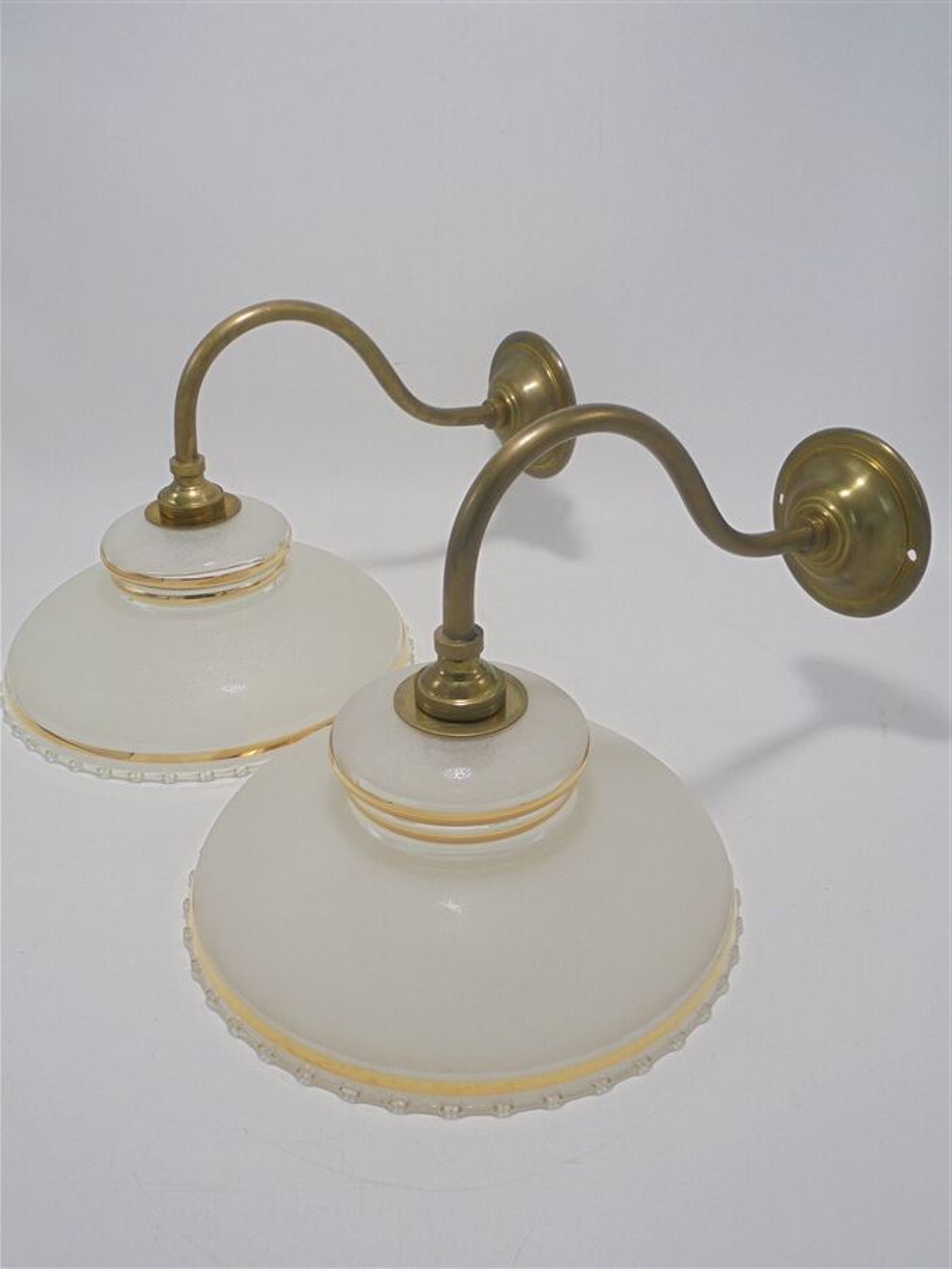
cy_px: 634
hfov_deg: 48.2
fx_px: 1063
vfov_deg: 61.7
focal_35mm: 29
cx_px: 476
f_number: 3.7
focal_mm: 5.3
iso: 100
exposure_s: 1/60
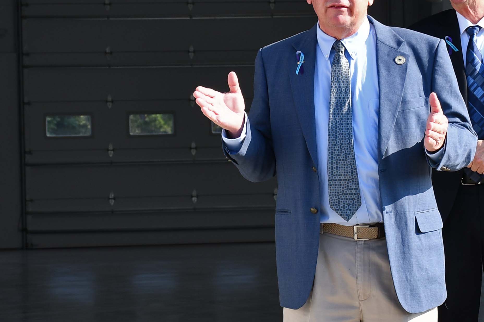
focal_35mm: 189
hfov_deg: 10.9
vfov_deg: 7.3
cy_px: 181
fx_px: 2541
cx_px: 200
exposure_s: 1/250
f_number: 8
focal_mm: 42
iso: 125
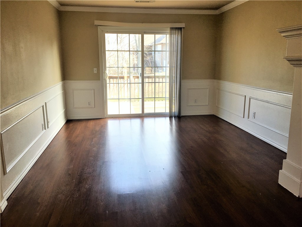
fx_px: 253
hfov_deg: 61.7
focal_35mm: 29
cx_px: 151
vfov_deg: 48.2
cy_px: 114
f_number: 2.2
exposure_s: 1/60
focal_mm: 4.15
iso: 32
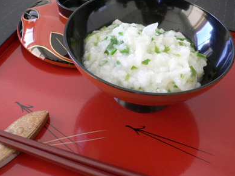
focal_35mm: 45
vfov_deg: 32.2
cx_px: 139
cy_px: 96
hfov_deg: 41.9
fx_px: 306
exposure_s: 1/40
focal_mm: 5.8
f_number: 2.8
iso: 100
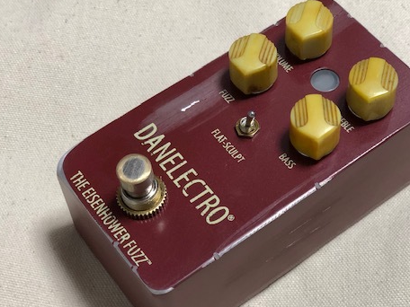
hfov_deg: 26.6
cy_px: 177
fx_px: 865
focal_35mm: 73
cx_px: 253
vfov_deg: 20.2
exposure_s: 1/50
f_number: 2.4
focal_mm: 6
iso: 100
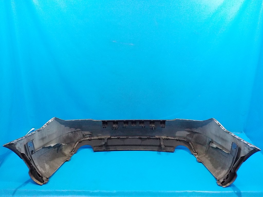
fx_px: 228
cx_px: 132
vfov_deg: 46.8
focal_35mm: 30
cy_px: 98
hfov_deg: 60.0
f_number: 3.3
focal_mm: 4.1
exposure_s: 1/100
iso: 800
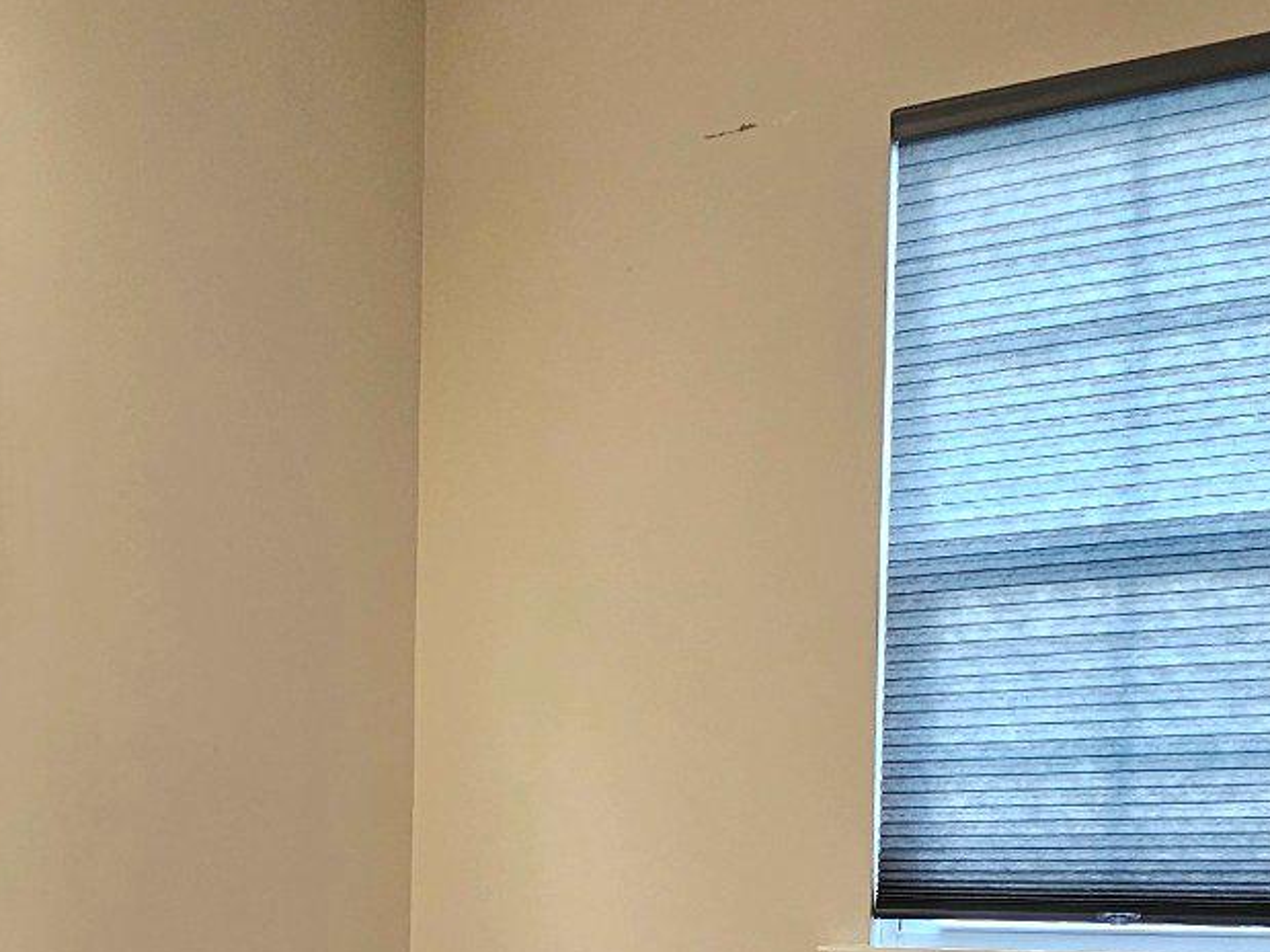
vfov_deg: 31.0
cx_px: 328
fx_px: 1577
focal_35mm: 43
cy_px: 964
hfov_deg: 42.6
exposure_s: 1/60.2
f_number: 2.2
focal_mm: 2.2
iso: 80
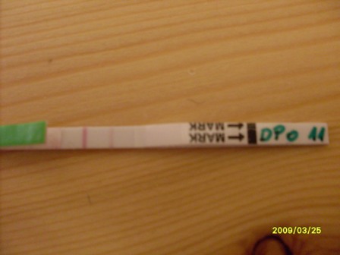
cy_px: 128
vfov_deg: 37.7
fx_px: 373
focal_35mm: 38
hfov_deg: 49.0
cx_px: 170
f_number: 2.8
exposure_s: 1/6
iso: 200
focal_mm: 6.3
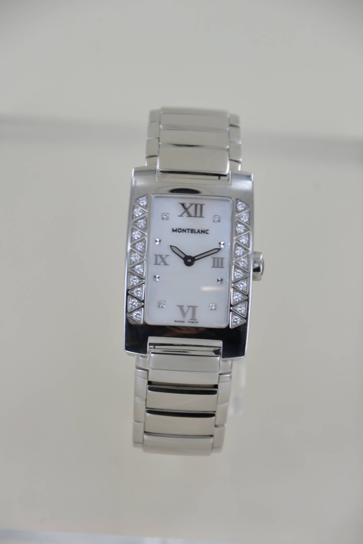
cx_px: 182
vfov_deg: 5.5
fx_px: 5671
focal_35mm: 375
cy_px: 272
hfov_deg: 3.7
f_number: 8
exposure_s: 1/100
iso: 400
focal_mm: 250
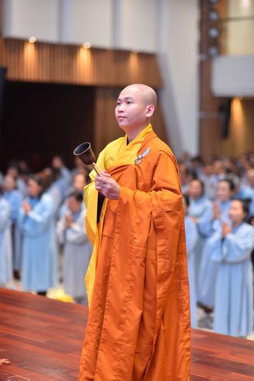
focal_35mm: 85
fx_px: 900
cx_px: 127
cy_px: 190
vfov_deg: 23.9
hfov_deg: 16.1
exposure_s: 1/160
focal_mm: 85
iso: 400
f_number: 2.2
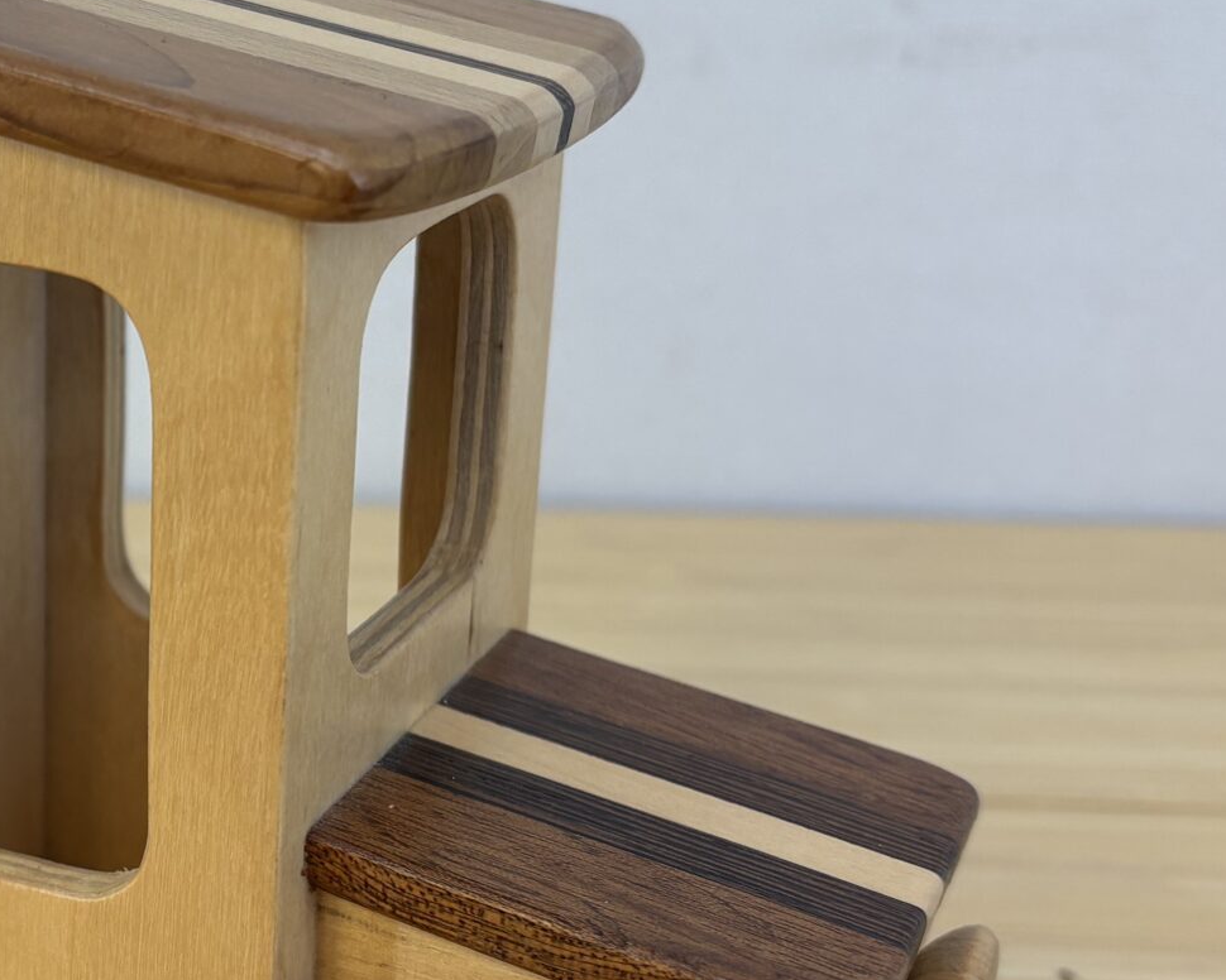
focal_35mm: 67
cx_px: 8
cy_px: 600
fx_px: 2431
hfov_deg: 26.8
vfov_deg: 22.8
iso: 40
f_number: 1.6
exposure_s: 1/293
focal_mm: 5.96
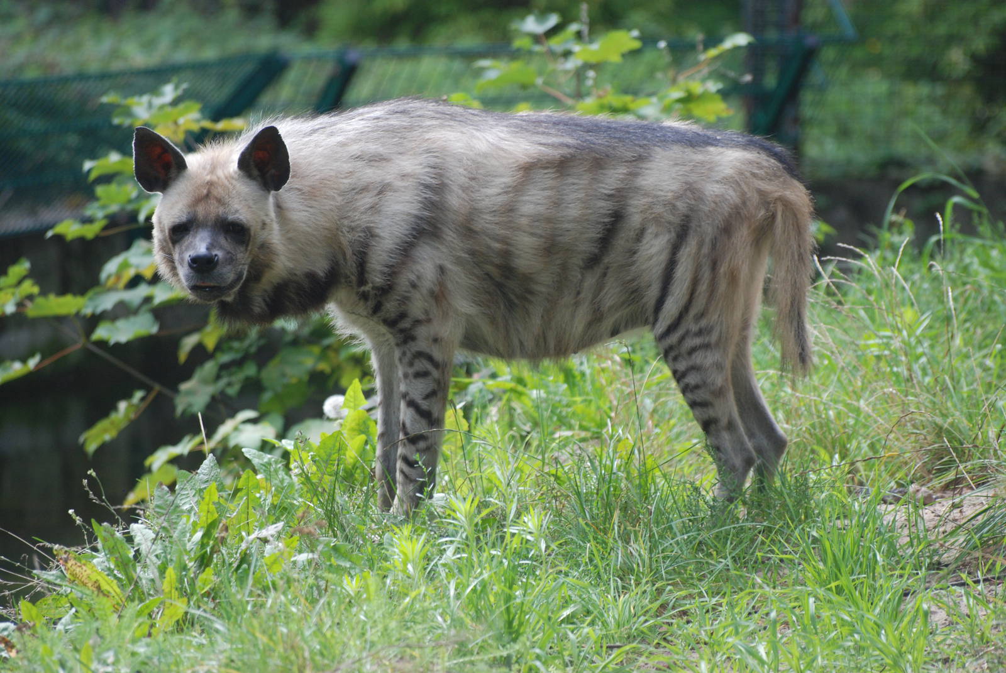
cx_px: 503
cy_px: 336
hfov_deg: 5.7
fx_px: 10072
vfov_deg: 3.8
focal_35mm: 360
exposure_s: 1/320
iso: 400
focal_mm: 240
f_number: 5.3
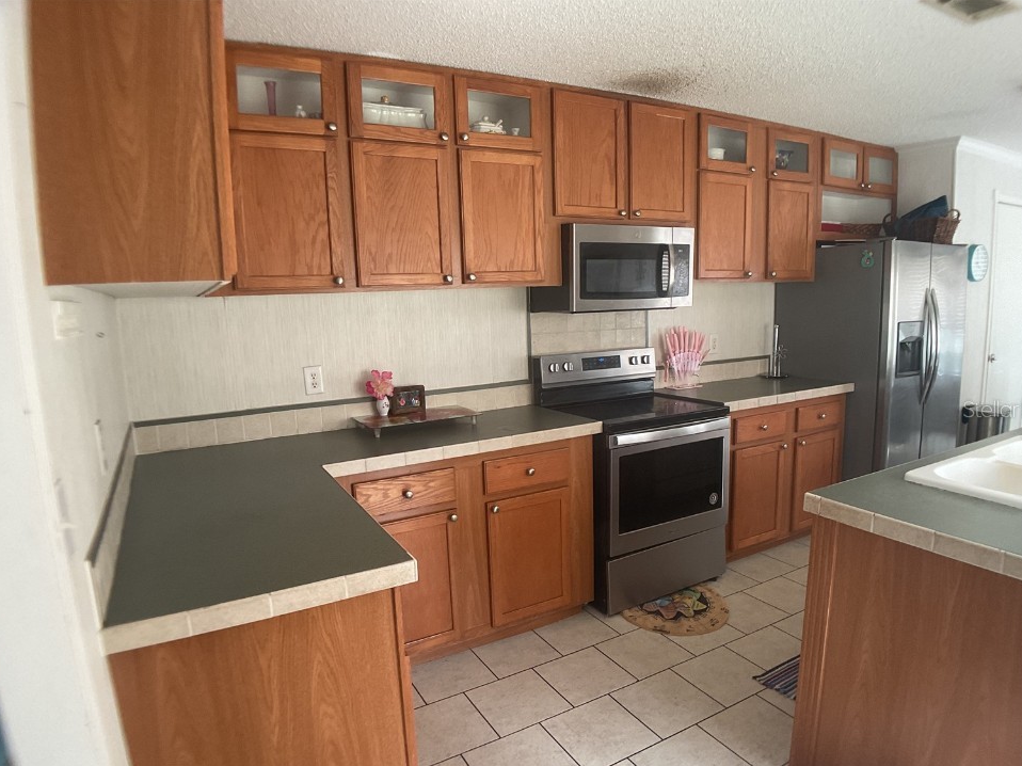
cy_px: 409
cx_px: 517
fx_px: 915
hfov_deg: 58.4
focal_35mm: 31
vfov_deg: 45.4
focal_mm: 3
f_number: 1.8
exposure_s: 1/60
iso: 80
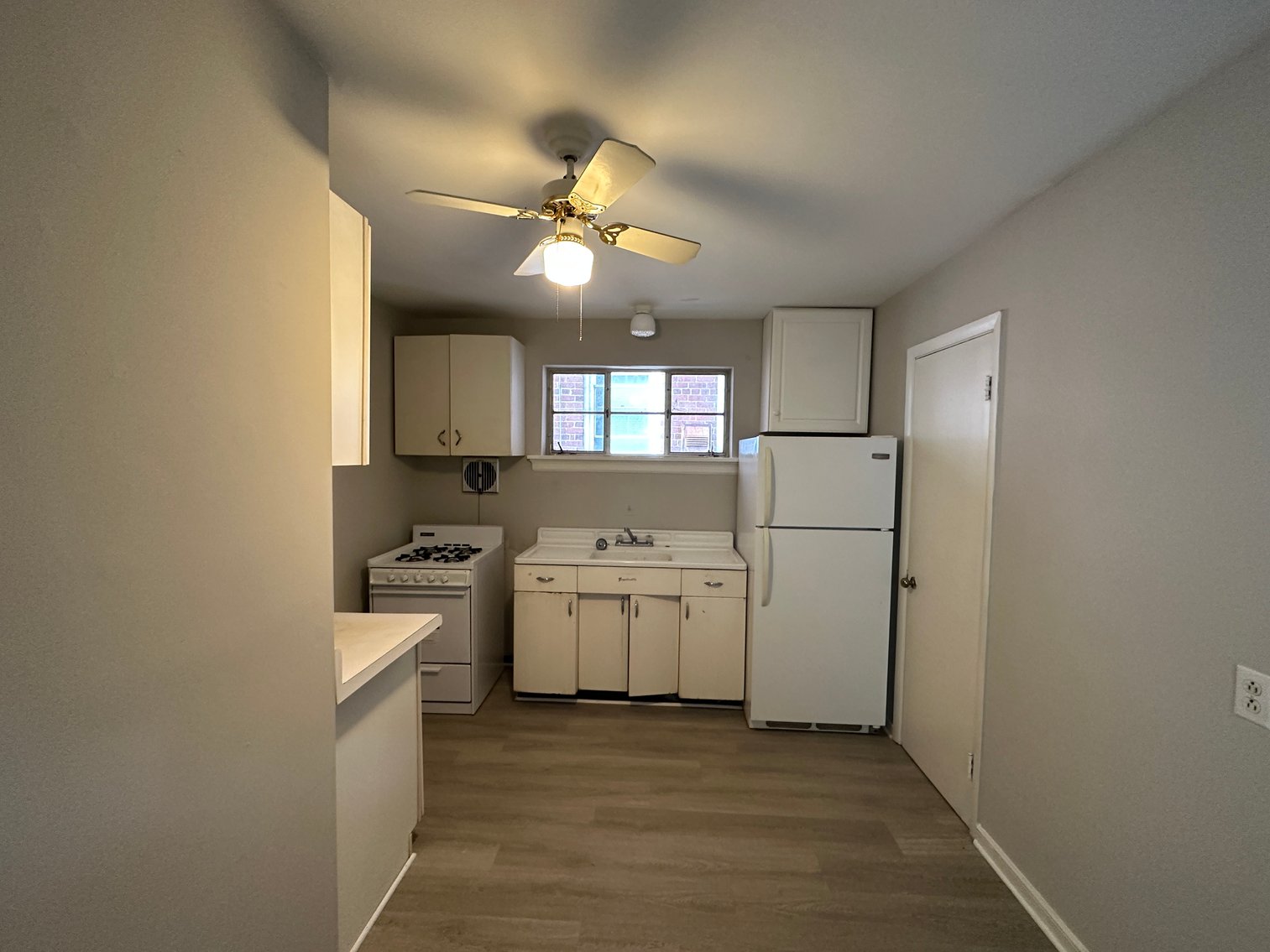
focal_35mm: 14
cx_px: 635
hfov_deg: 102.1
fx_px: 514
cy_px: 476
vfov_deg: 85.7
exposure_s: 1/60
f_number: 2.2
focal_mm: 2.22
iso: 400
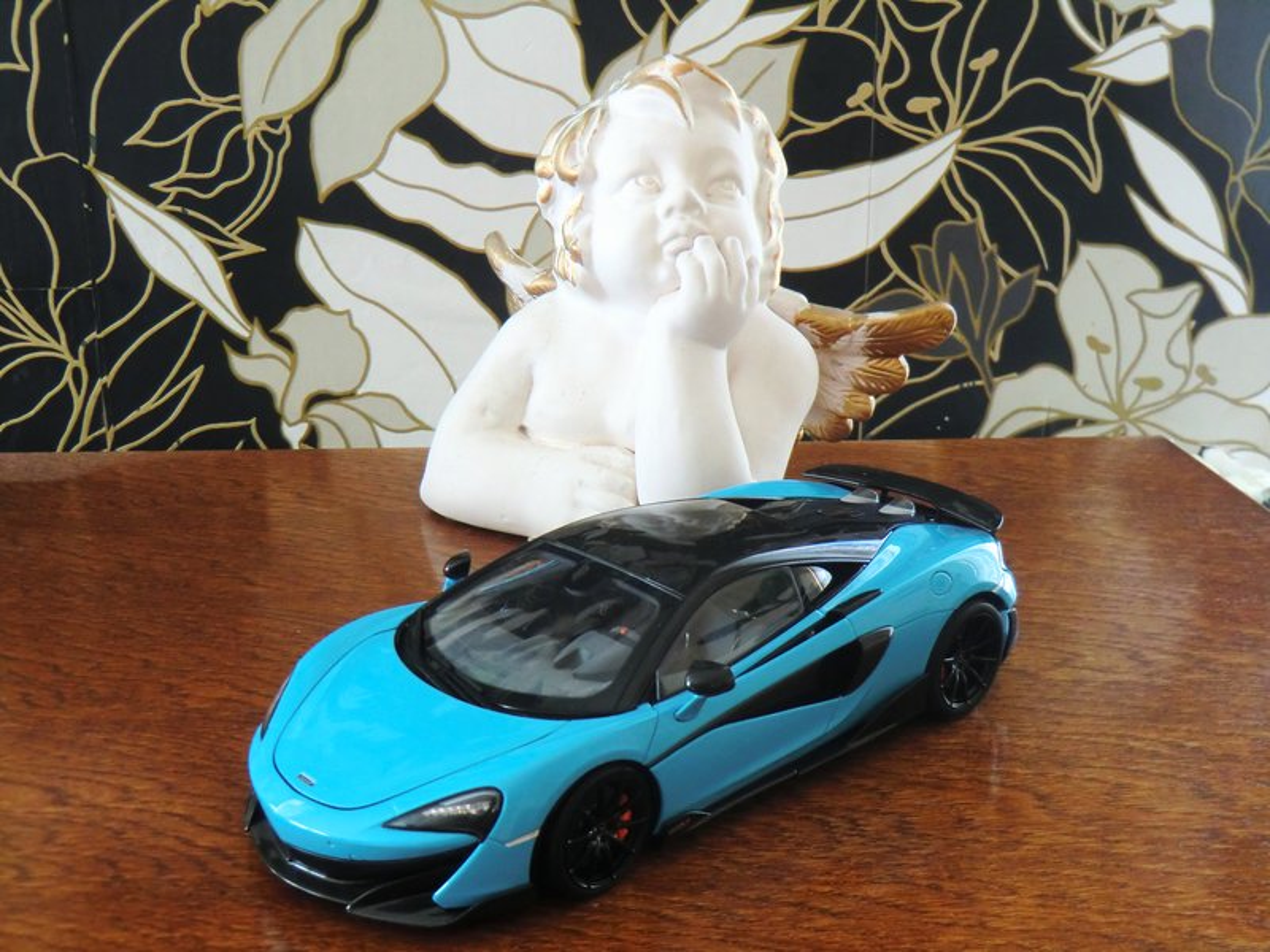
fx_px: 1468
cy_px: 476
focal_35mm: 40
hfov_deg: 46.8
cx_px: 635
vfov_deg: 36.0
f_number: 3.8
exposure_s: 1/50
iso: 400
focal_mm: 7.1
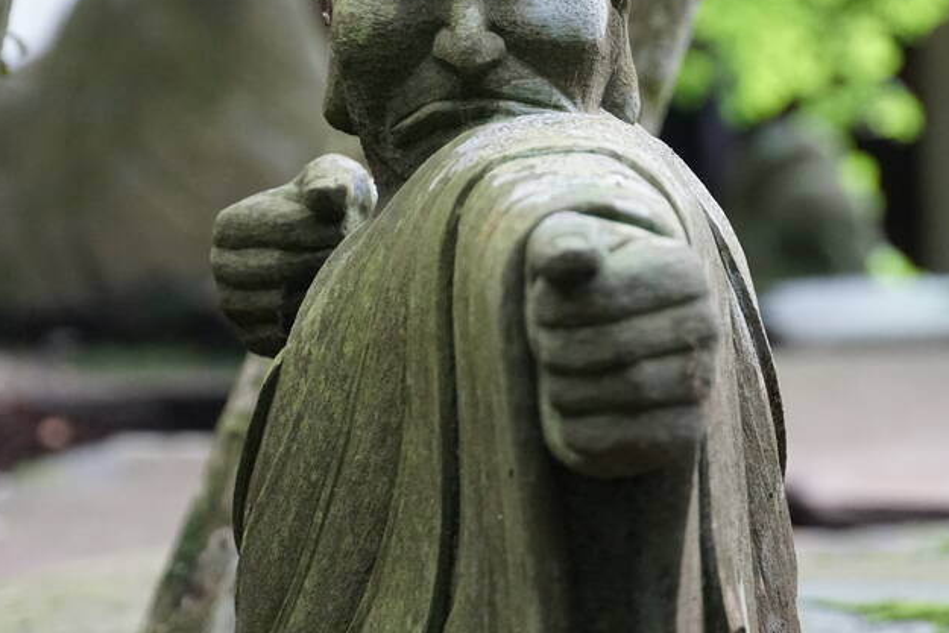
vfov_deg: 6.4
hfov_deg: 9.5
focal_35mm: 216
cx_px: 460
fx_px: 5695
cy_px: 180
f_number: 5.6
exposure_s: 1/160
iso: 3200
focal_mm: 90
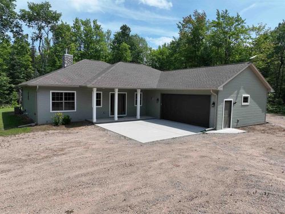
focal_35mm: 24
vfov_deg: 56.8
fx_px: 198
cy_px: 107
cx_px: 142
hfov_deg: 71.6
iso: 100
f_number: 2.8
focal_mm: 12.29
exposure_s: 1/500
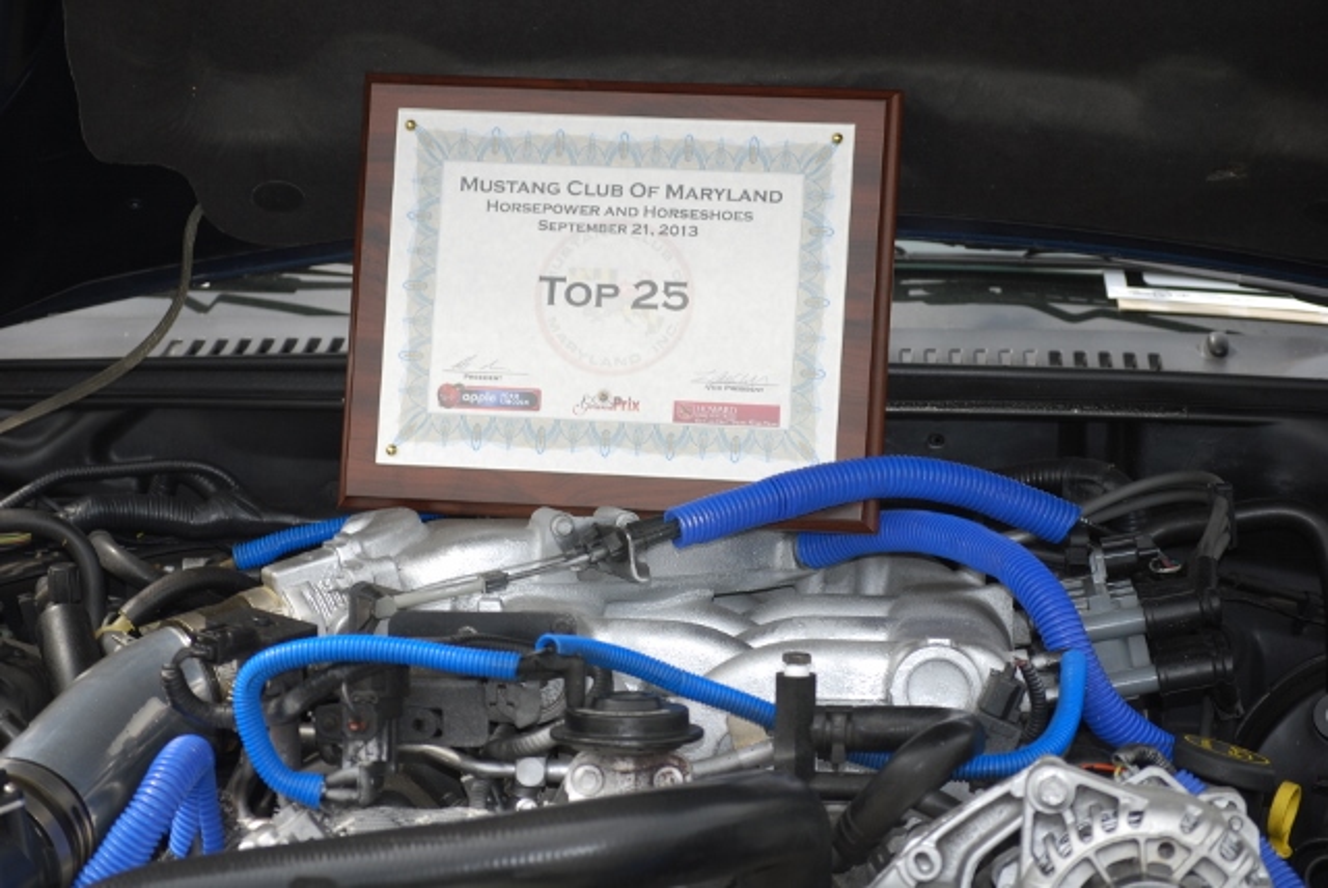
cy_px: 444
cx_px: 664
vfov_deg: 12.2
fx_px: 4154
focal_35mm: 112
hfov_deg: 18.2
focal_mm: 75
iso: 100
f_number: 5
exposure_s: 1/200
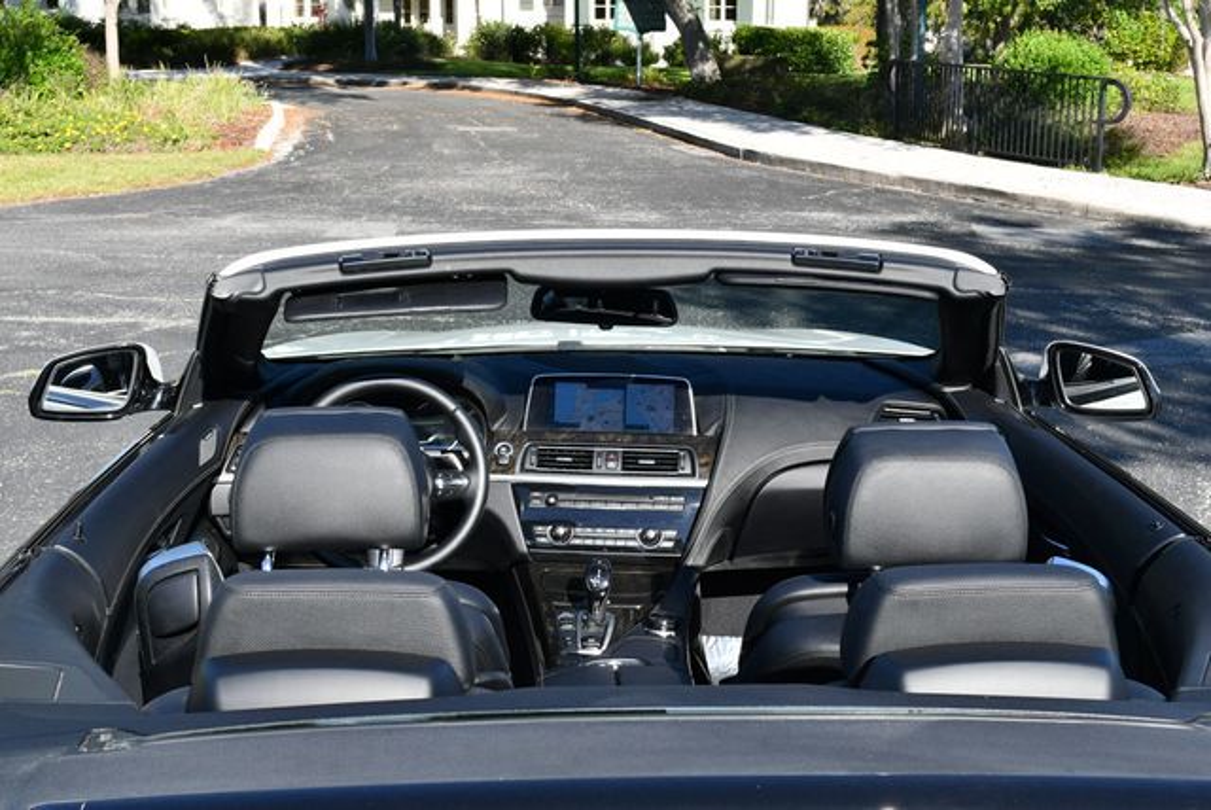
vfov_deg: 26.0
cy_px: 405
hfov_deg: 38.2
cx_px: 606
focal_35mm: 52
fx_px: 1751
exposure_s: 1/250
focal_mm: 26
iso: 200
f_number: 8
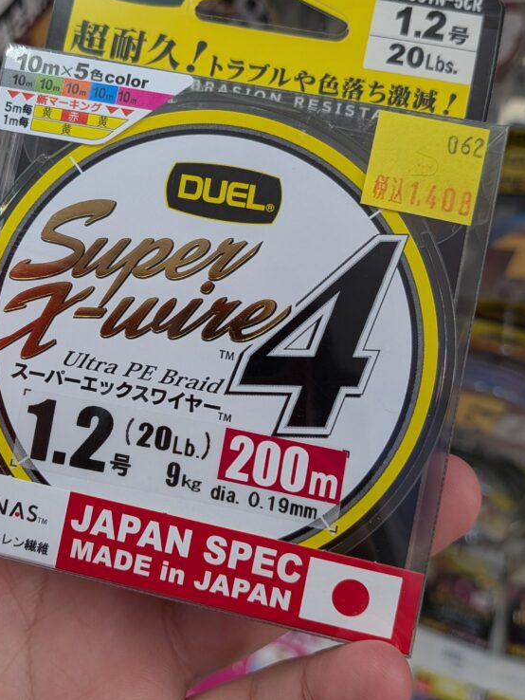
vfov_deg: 47.6
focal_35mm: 39
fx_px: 788
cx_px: 203
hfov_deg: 36.7
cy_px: 279
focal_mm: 4.53
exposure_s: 1/100
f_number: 1.7
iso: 207
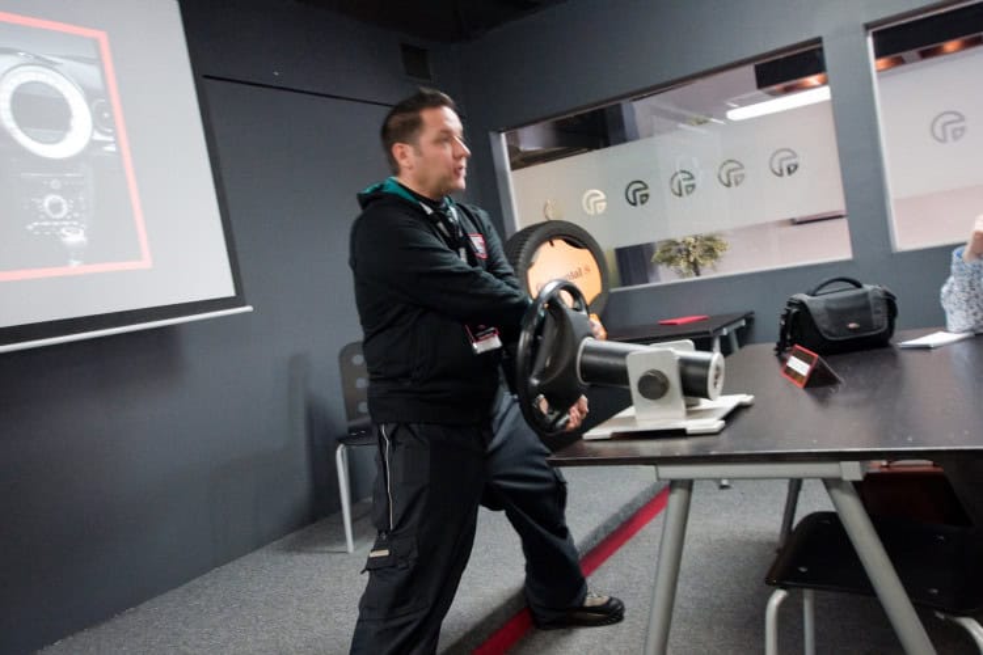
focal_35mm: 30
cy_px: 328
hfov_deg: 61.9
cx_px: 492
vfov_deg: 43.6
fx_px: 819
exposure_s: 1/13
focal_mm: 20
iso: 1600
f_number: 3.5
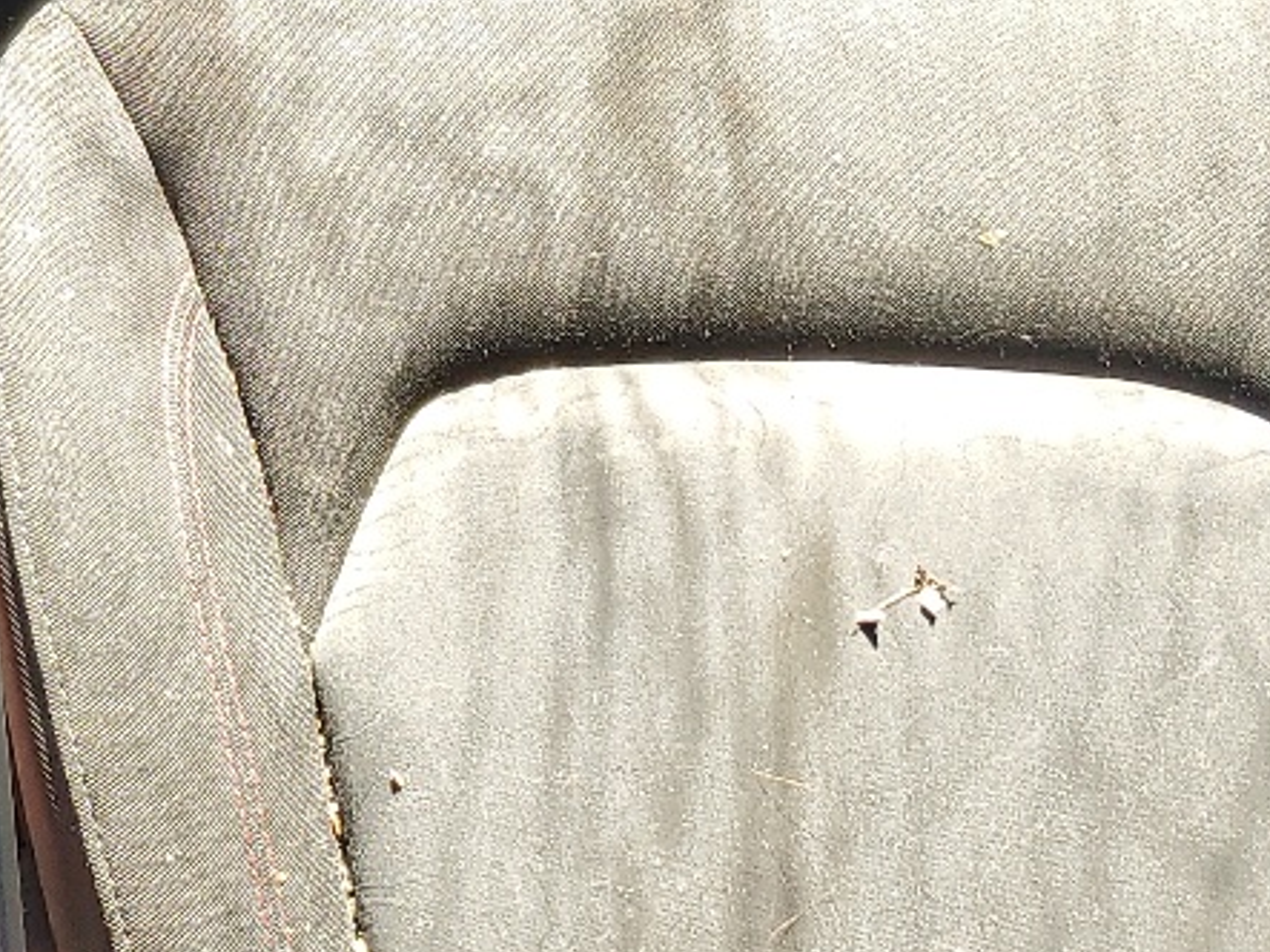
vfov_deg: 14.8
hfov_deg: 19.0
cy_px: -407
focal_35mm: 94
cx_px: -487
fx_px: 3448
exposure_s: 1/143
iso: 50
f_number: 1.5
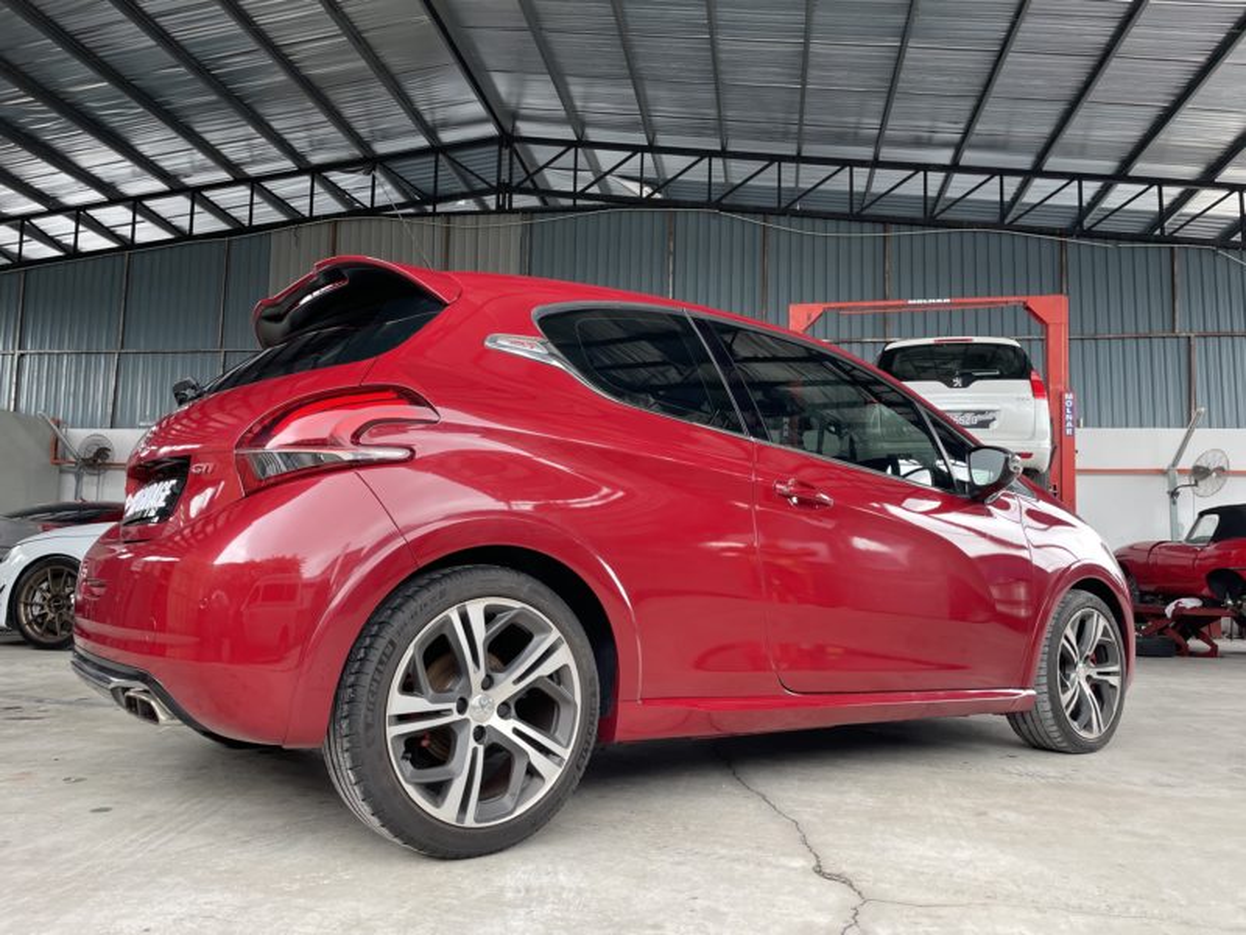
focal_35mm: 26
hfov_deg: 67.3
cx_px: 623
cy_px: 468
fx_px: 936
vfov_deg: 53.1
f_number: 1.6
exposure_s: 1/121
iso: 80
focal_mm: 4.2
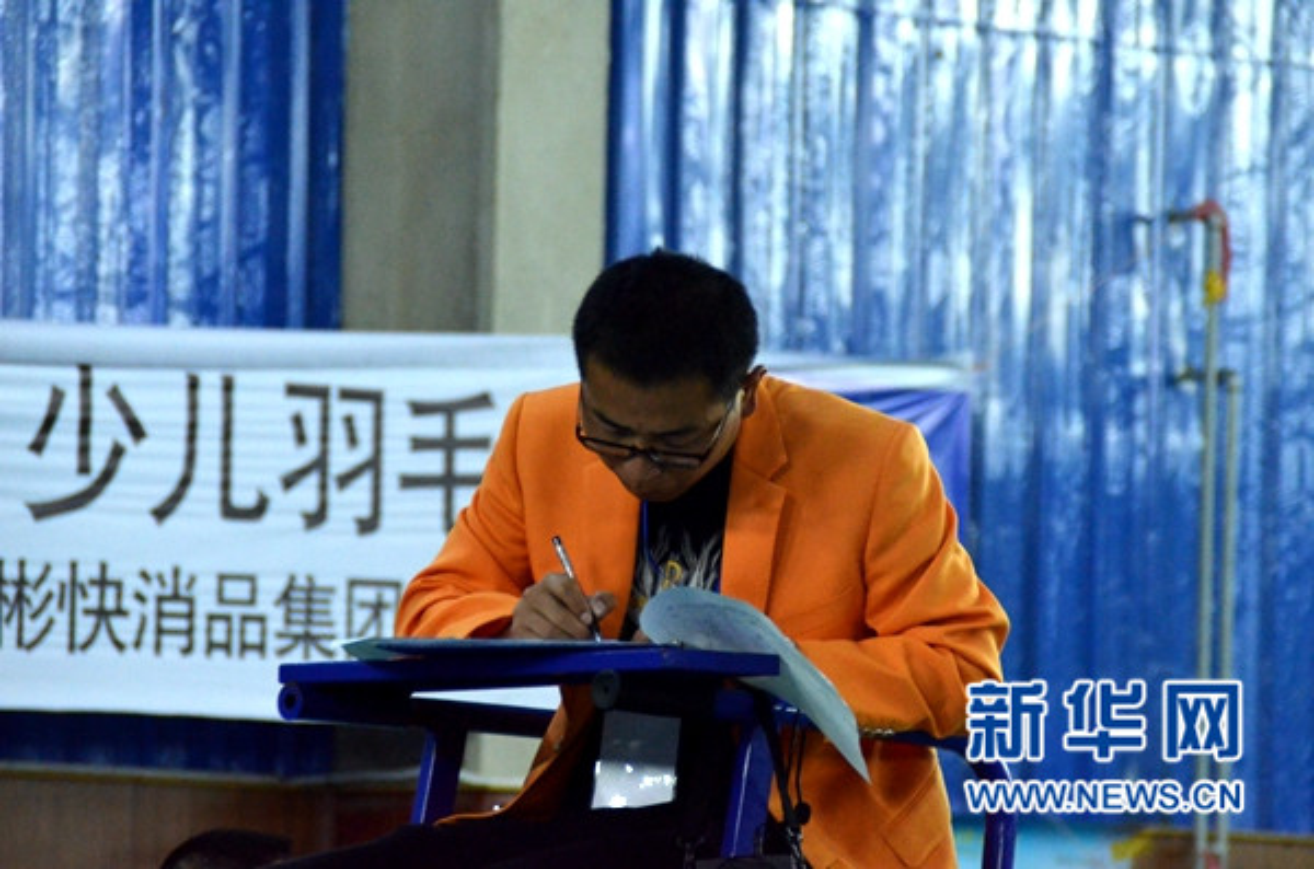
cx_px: 657
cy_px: 434
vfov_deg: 4.6
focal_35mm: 300
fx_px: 10924
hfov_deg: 6.9
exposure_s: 1/160
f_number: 6.3
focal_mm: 200
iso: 4000
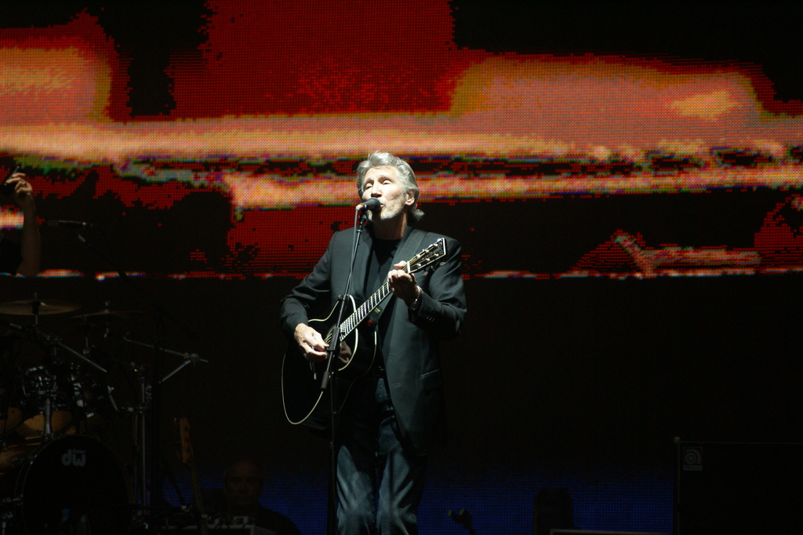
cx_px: 402
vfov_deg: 4.6
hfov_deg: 6.9
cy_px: 268
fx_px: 6689
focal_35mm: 300
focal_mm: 200
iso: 400
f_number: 5
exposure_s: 1/1000
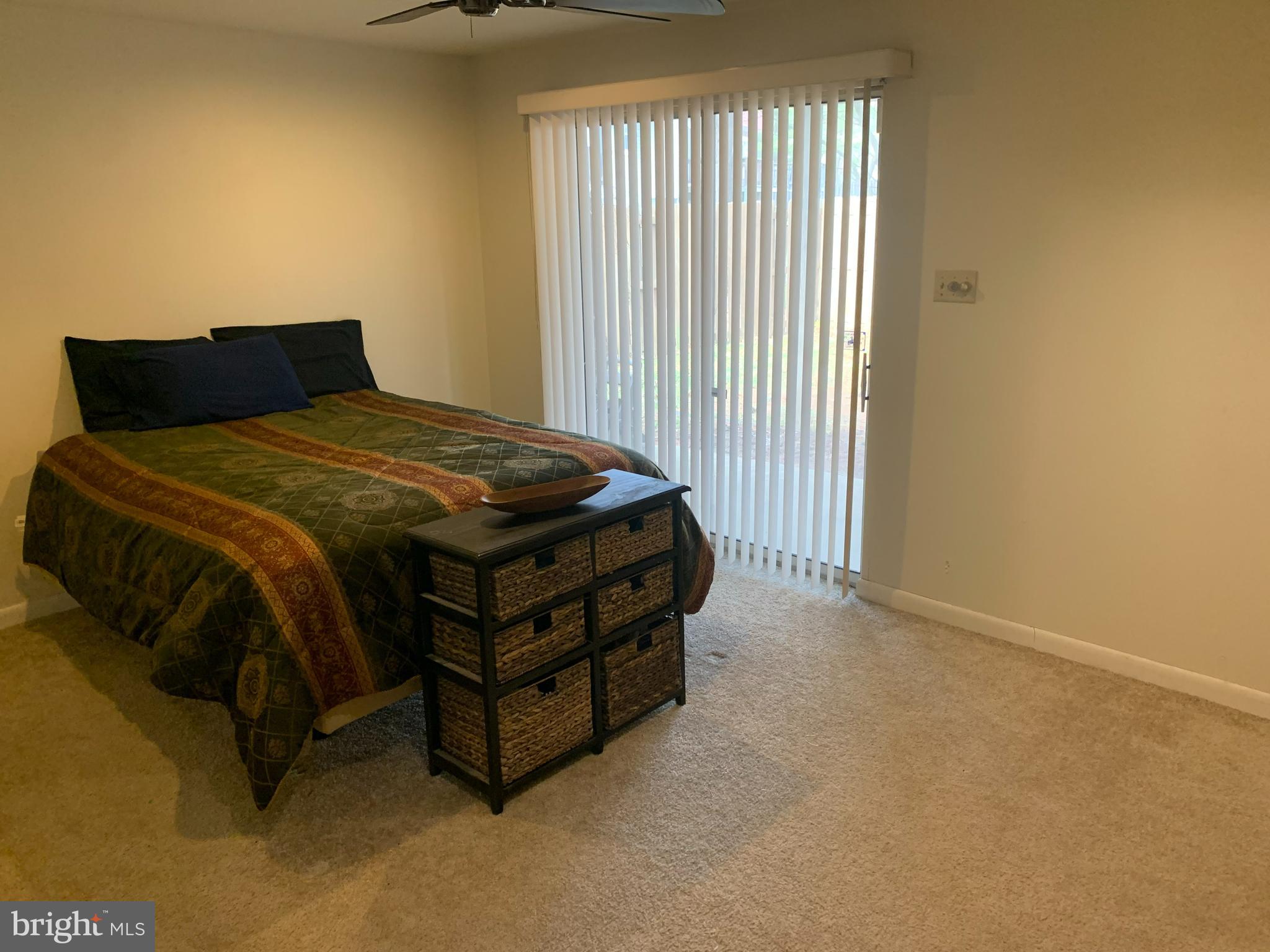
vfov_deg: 53.1
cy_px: 476
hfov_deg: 67.3
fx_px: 954
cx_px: 635
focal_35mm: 26
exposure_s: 1/60
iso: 250
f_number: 1.8
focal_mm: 4.25
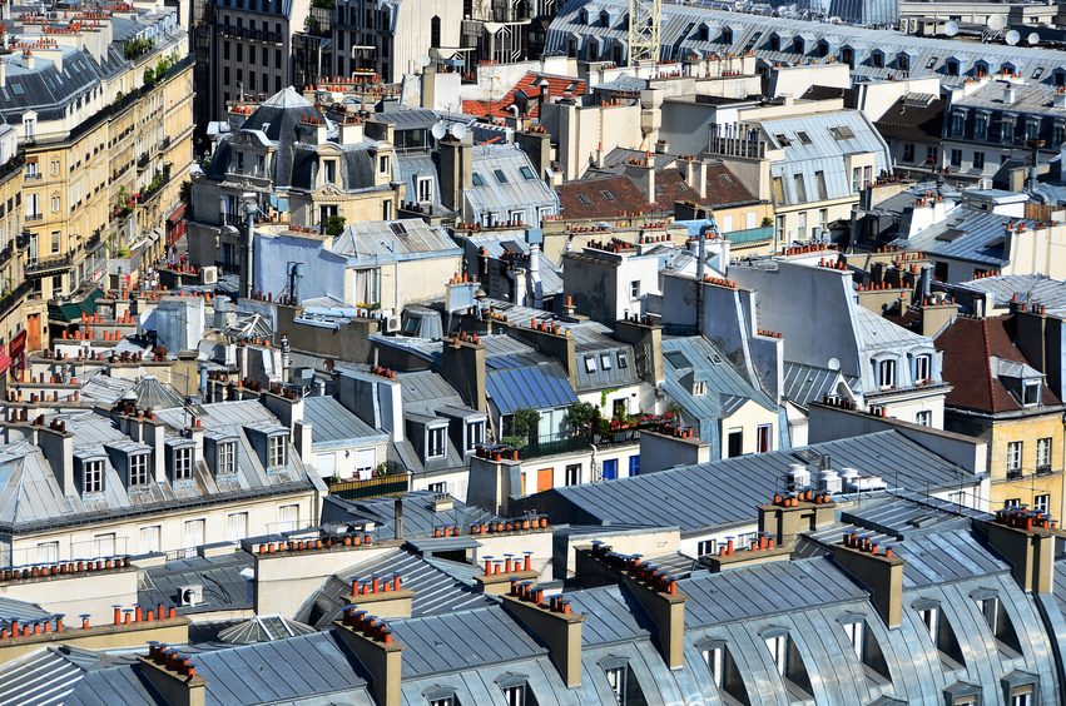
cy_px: 353
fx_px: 3547
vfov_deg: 11.4
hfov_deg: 17.1
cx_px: 533
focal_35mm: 120
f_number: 6.3
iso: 125
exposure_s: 1/640
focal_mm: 80
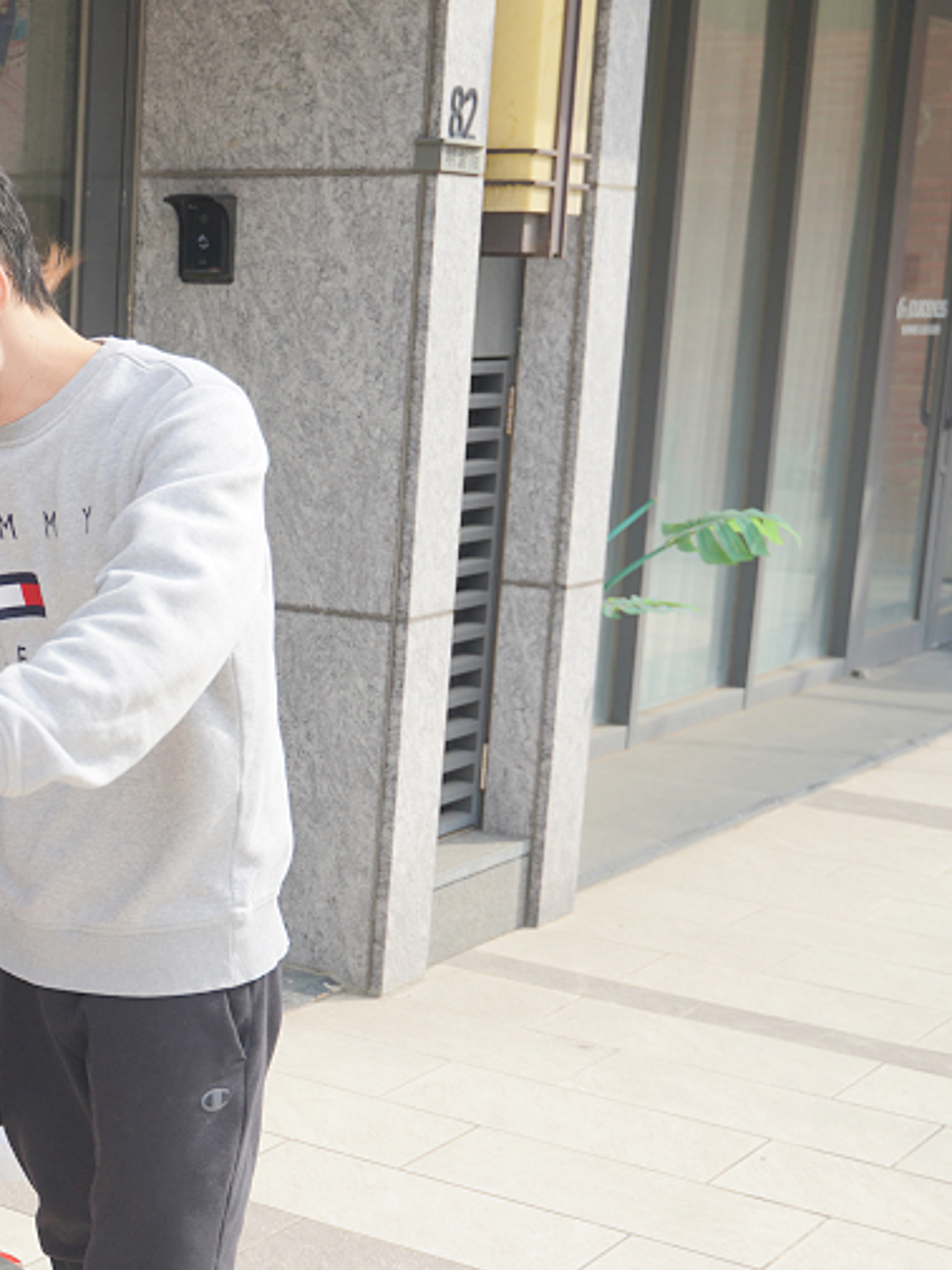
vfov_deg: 27.2
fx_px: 2603
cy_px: 849
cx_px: -295
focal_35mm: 71
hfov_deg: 19.1
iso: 100
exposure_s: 1/160
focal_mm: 31
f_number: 4
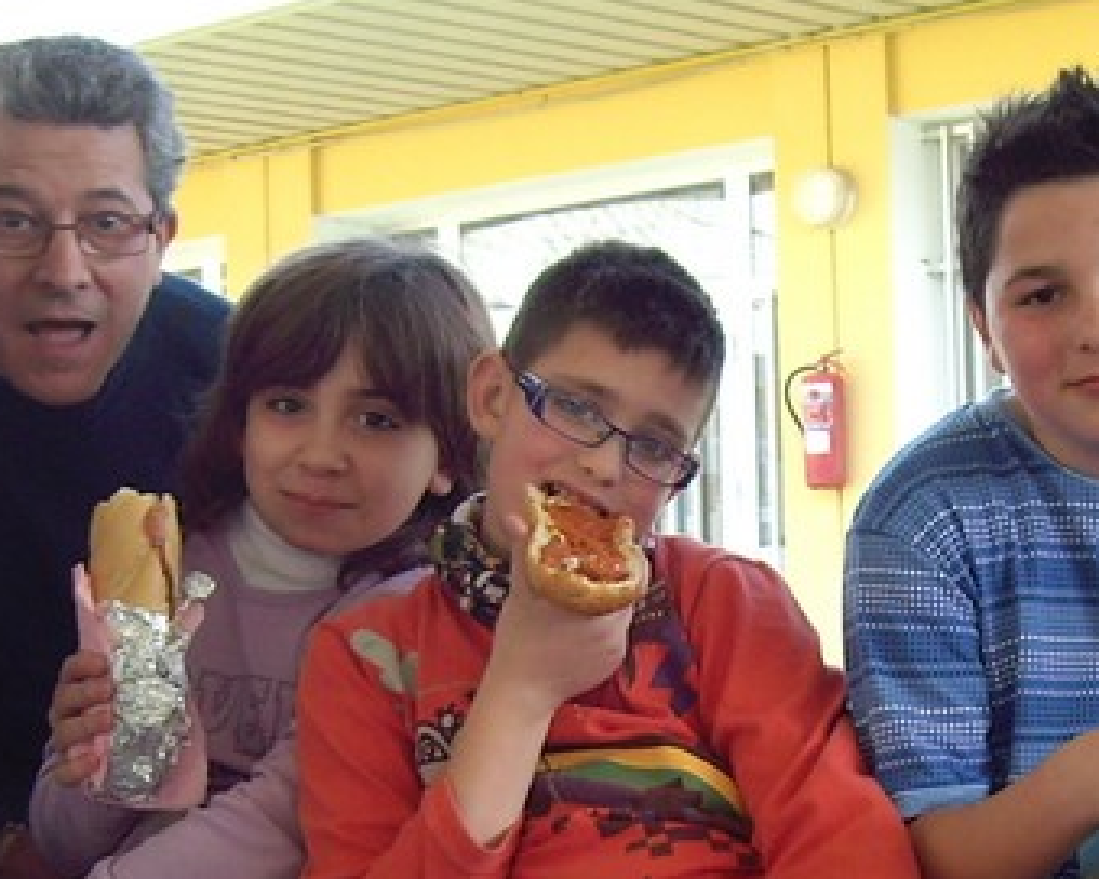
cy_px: 753
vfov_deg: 13.7
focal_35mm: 112
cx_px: 755
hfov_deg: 17.1
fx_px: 3642
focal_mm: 6.2
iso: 100
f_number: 2.7
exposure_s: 1/160
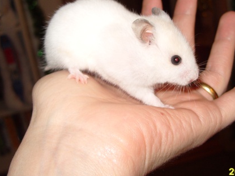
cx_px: 120
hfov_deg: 35.6
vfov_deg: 26.9
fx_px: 366
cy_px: 62
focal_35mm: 54
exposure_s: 1/45
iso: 100
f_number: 2.8
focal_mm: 7.8
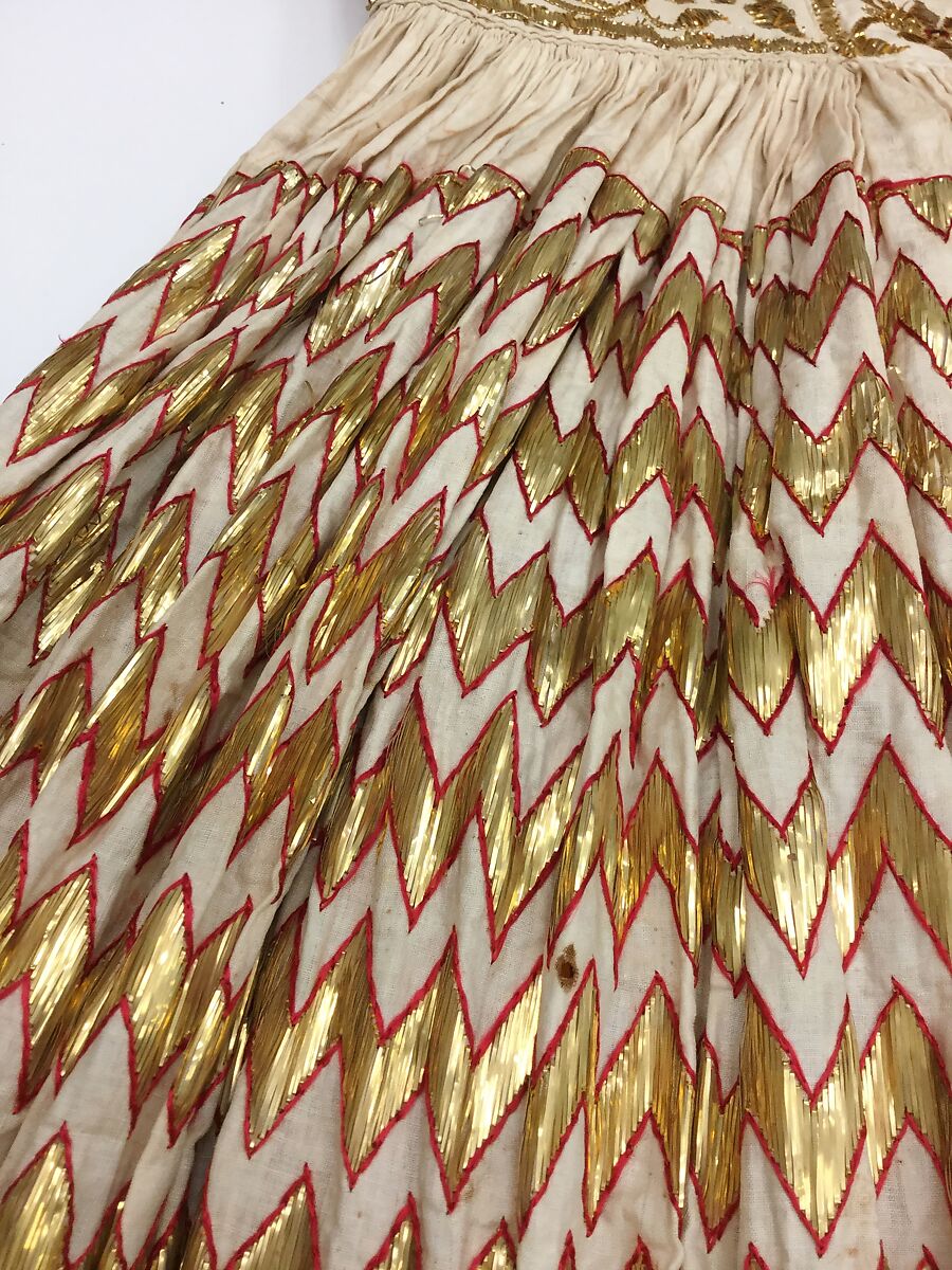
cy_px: 635
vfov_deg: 58.4
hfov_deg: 45.4
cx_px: 476
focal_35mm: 31
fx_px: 1137
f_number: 2.4
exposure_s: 1/40
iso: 25
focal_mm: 3.3
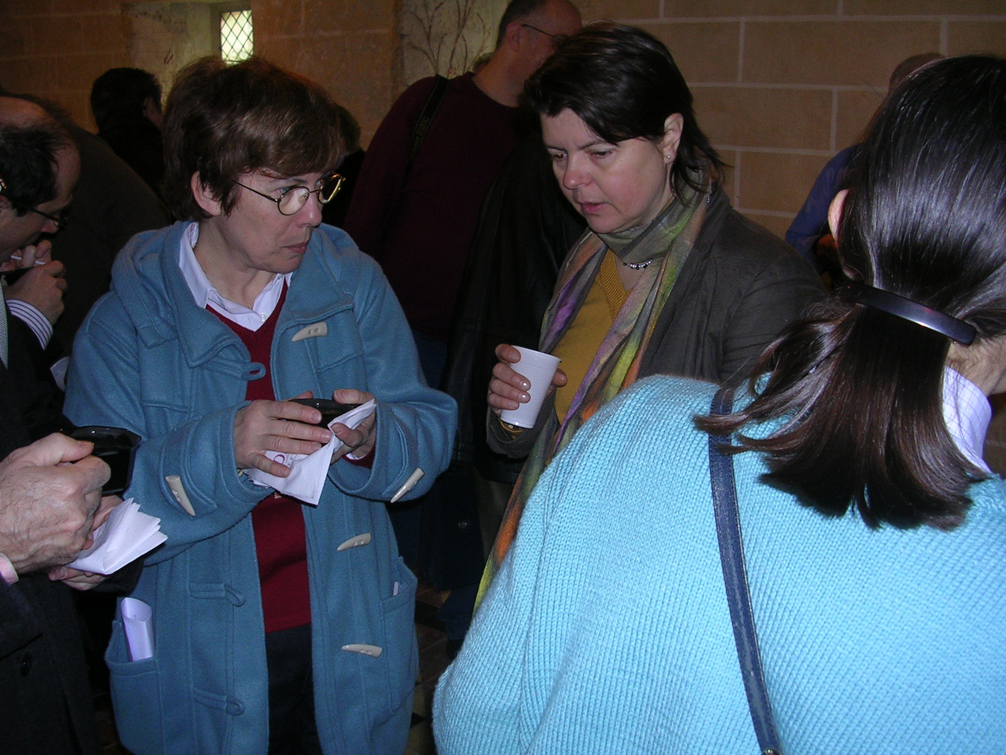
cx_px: 503
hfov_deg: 47.9
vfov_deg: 36.8
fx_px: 1134
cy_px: 386
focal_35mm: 39
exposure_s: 1/60.1
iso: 50
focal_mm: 5.8
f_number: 2.8
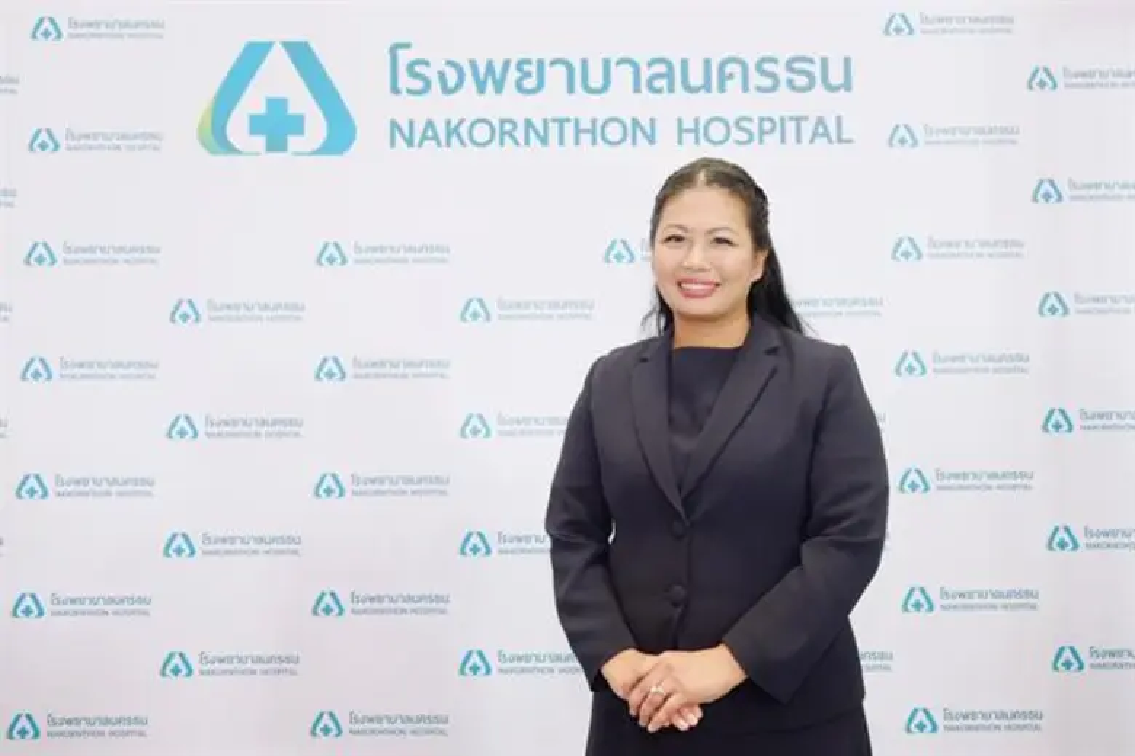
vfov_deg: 42.3
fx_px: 977
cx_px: 568
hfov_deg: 60.3
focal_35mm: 31
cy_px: 378
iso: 1600
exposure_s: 1/80
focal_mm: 20.5
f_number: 4
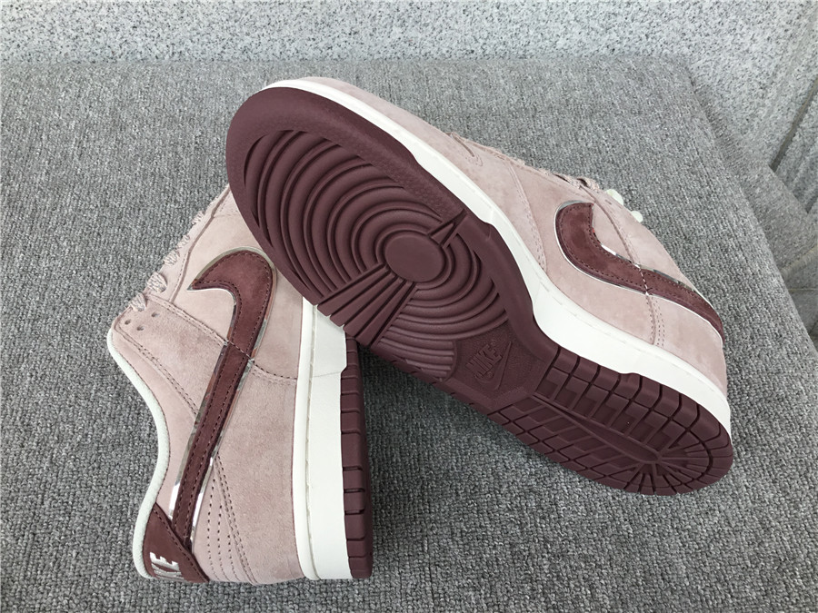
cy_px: 306
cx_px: 409
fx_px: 733
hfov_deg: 58.4
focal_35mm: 31
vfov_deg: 45.4
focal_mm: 3.3
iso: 25
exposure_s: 1/100
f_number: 2.4
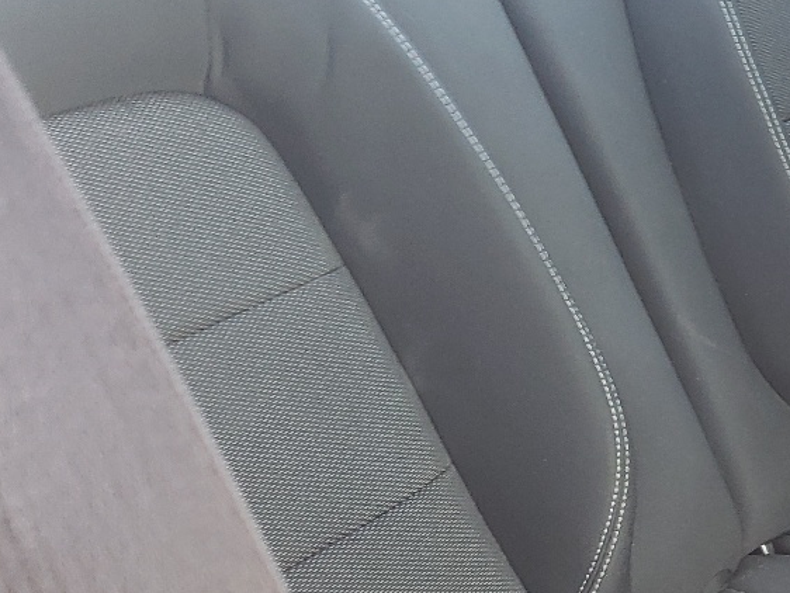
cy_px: 379
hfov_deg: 23.6
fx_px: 1690
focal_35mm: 74
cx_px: 988
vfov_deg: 19.9
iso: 94
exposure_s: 1/50
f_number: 1.5
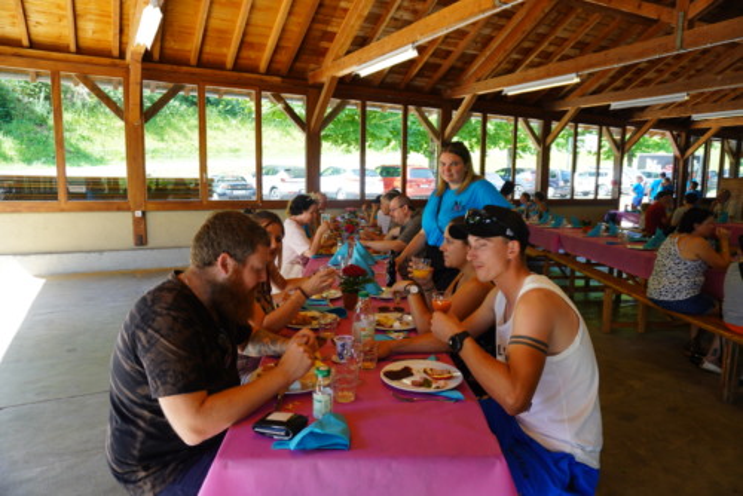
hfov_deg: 73.7
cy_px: 248
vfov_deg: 53.2
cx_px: 372
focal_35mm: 24
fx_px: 496
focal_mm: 16
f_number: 4
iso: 125
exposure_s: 1/60
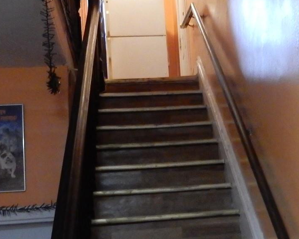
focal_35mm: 70
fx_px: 619
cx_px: 209
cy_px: 175
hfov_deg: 26.9
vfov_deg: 21.7
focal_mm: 4.5
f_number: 3.7
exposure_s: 1/8
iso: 800
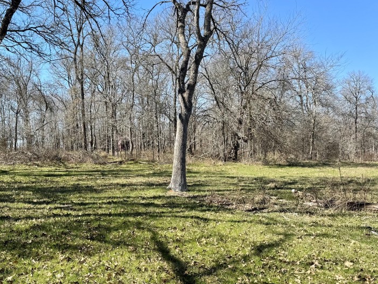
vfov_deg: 40.5
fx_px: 382
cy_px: 175
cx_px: 125
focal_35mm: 35
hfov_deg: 51.6
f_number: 1.78
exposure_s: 1/2331
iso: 80
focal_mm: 6.76
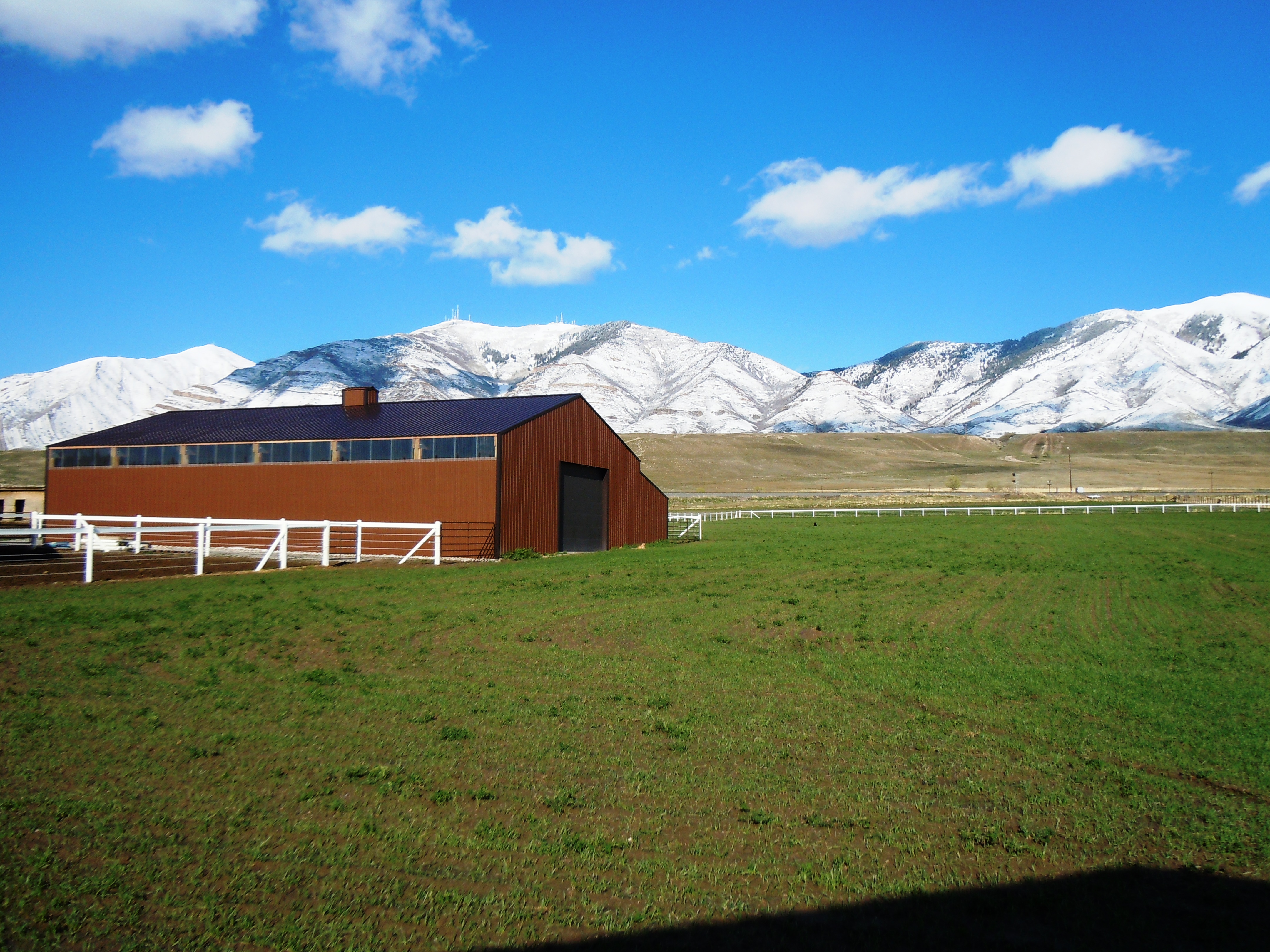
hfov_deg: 60.0
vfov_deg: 46.8
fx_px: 1101
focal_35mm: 30
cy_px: 476
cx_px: 635
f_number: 7
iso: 100
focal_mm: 5.4
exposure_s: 1/400
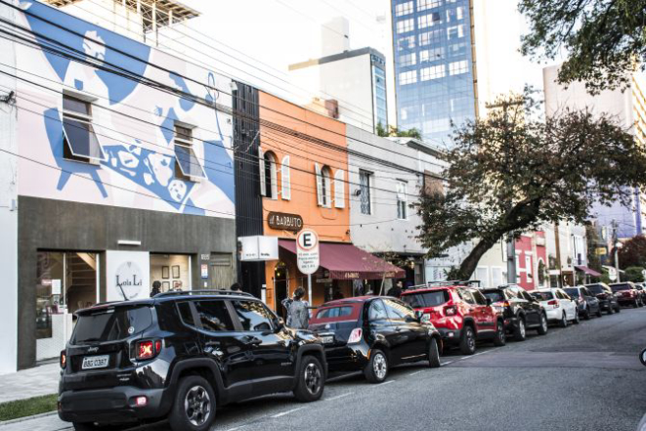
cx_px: 323
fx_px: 700
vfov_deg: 34.2
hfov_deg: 49.5
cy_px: 216
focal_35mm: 39
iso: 640
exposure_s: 1/100
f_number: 5
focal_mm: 26
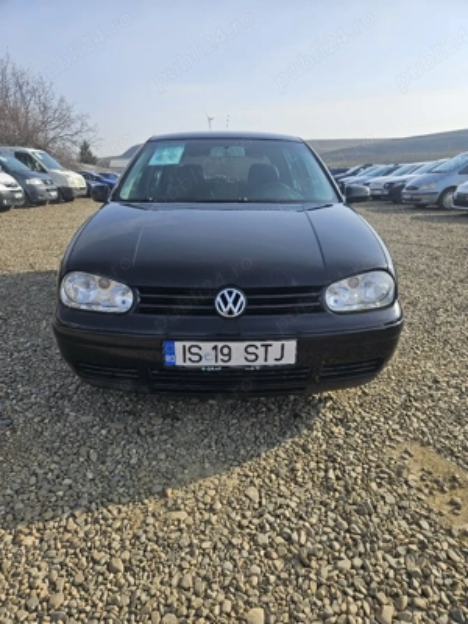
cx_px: 234
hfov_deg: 58.9
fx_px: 415
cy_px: 312
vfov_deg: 73.9
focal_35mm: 23
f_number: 1.8
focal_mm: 5.4
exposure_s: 1/1667
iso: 32
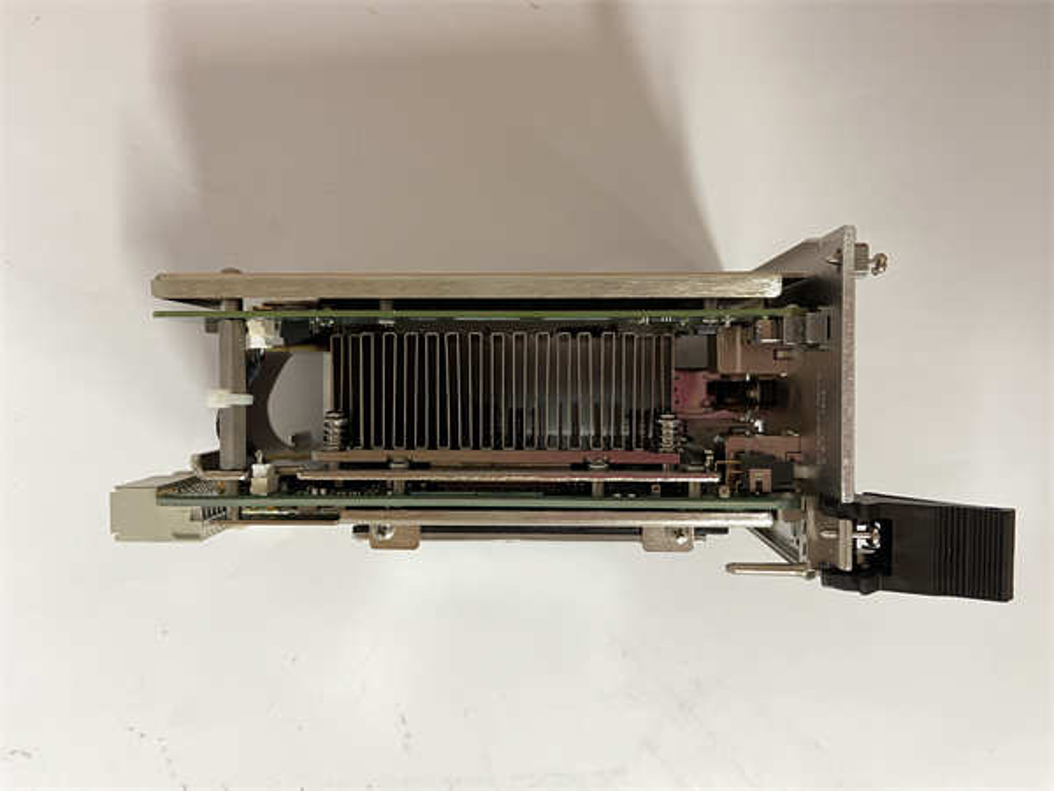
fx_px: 792
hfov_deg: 67.3
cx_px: 527
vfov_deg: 53.1
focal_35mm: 26
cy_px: 396
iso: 160
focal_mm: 4.25
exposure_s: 1/50
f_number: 1.8
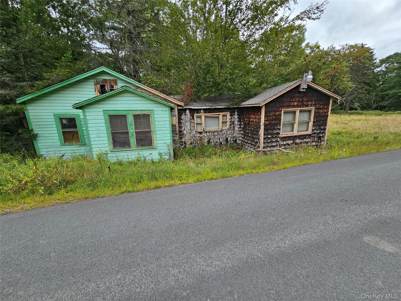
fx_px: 151
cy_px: 150
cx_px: 200
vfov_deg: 89.9
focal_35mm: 13
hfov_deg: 106.2
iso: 50
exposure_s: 1/652
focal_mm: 2.2
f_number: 2.2
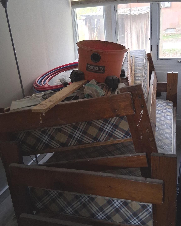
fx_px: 241
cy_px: 95
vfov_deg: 50.1
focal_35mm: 36
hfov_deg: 41.0
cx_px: 107
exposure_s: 1/33
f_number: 1.8
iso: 500
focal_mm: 3.98
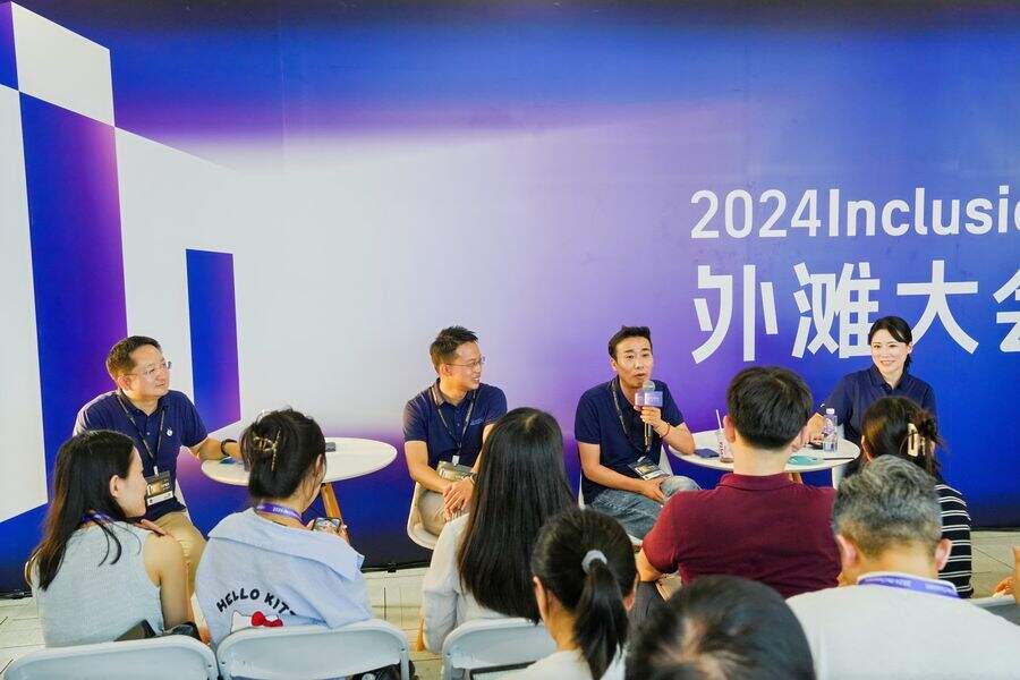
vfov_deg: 37.9
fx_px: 992
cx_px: 510
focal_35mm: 35
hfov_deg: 54.4
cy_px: 340
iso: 1600
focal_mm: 35
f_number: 4.5
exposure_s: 1/250
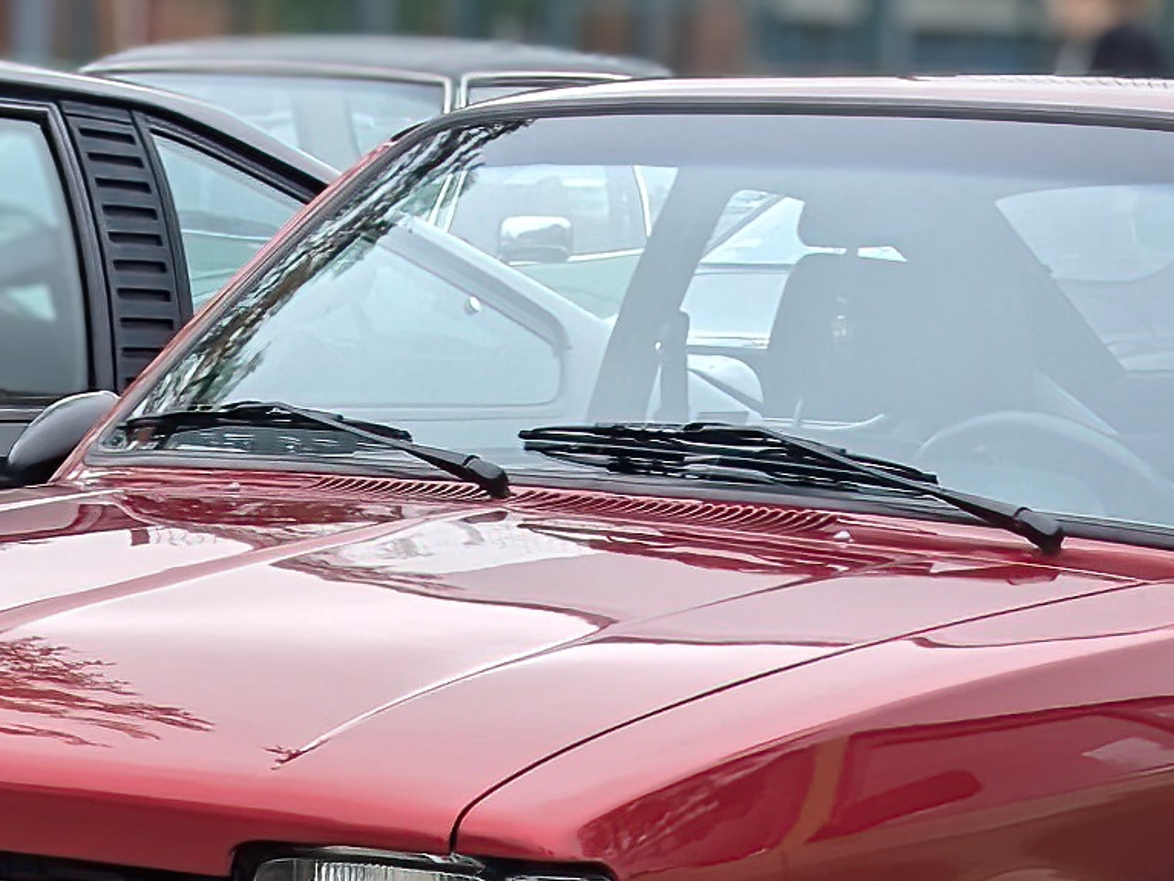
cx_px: 682
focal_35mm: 128
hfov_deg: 15.4
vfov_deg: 11.5
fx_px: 4342
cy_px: 892
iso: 46
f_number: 1.85
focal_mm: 6.81
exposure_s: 1/380
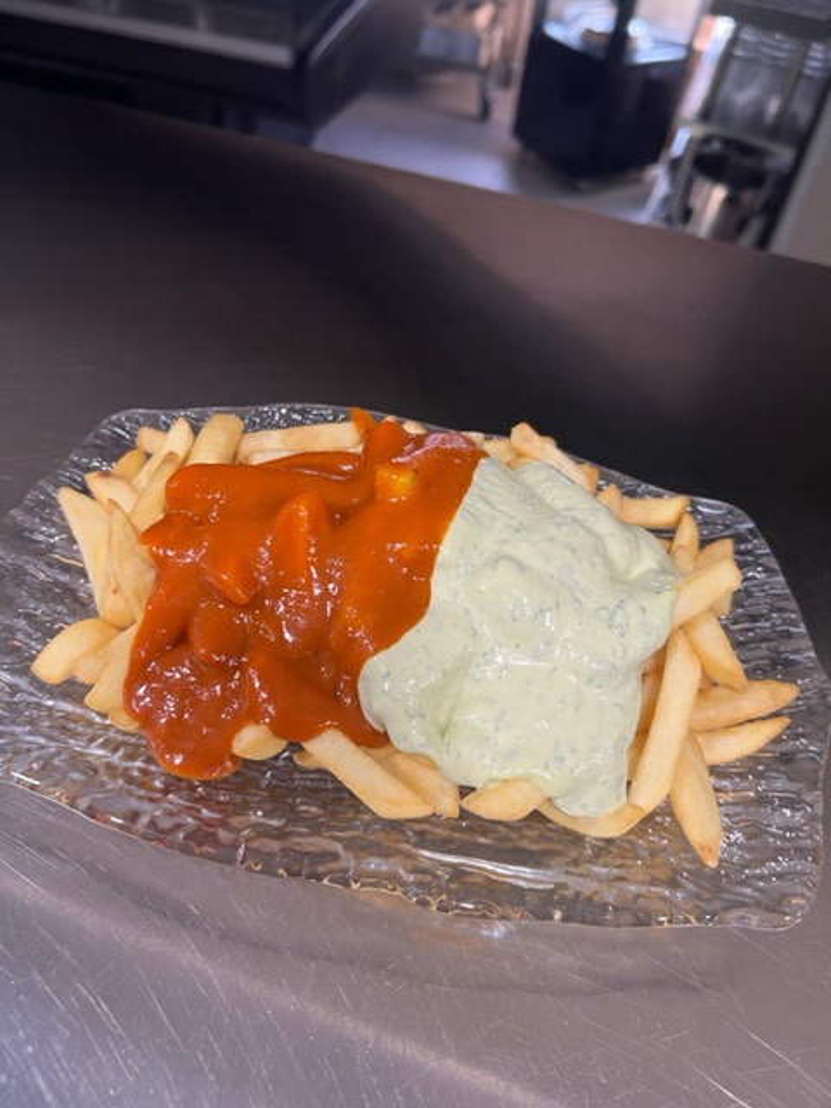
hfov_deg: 53.1
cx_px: 416
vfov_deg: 67.3
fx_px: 832
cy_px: 554
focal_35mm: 26
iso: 100
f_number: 1.5
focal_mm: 5.7
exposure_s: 1/50
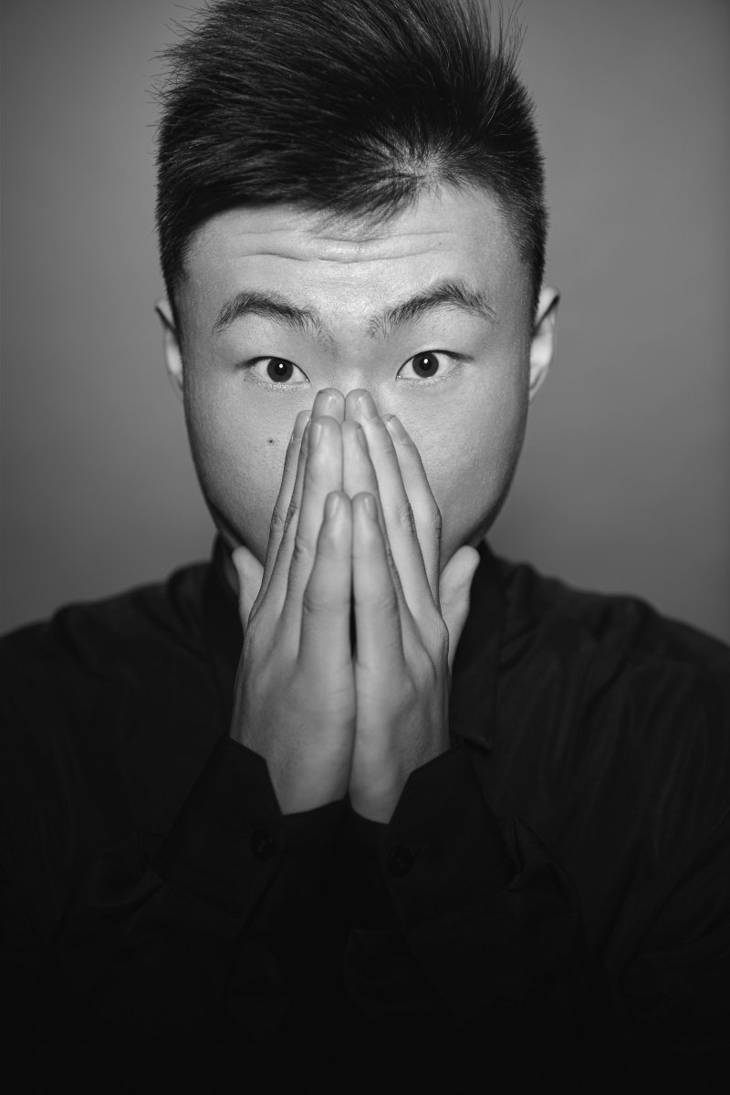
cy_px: 548
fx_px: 1582
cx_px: 365
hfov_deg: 26.0
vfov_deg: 38.2
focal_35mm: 52
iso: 100
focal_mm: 52
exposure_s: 1/125
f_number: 3.2
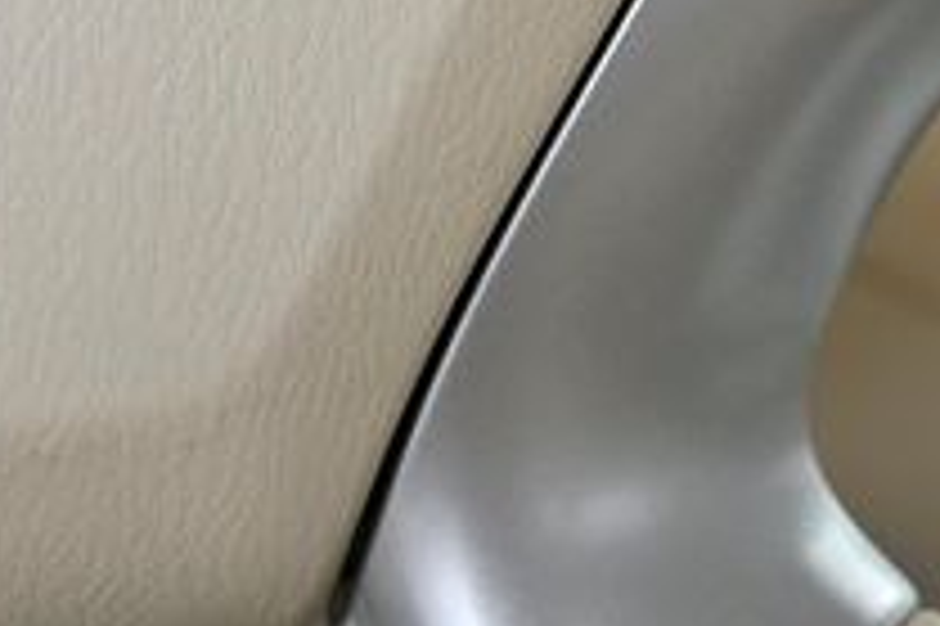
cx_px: 1232
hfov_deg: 10.1
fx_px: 5192
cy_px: -205
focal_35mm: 199
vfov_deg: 6.8
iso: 2000
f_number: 5.6
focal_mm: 65
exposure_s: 1/100
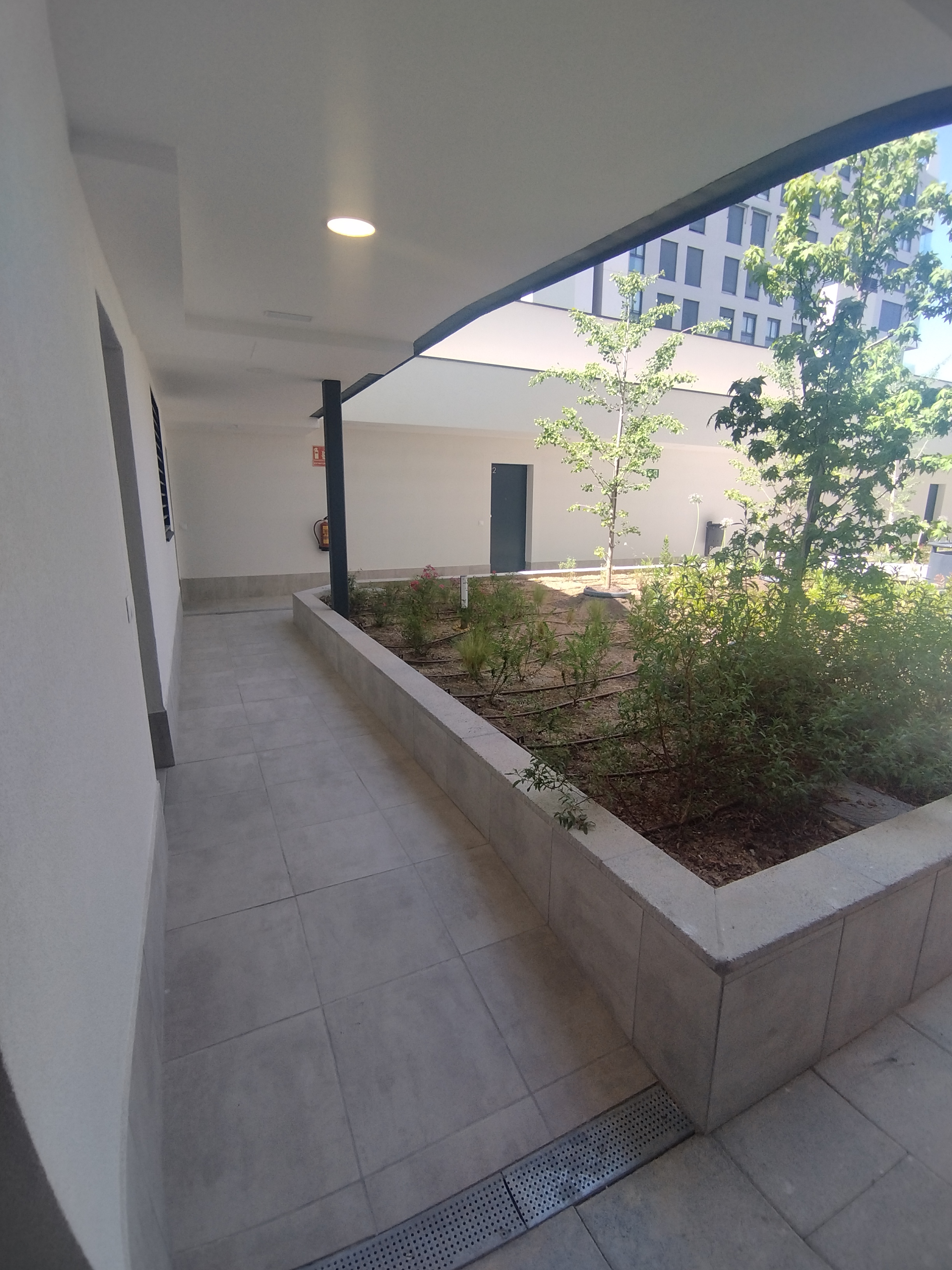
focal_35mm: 16
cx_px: 476
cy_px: 635
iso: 50
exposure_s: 1/354
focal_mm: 1.65
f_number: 2.2
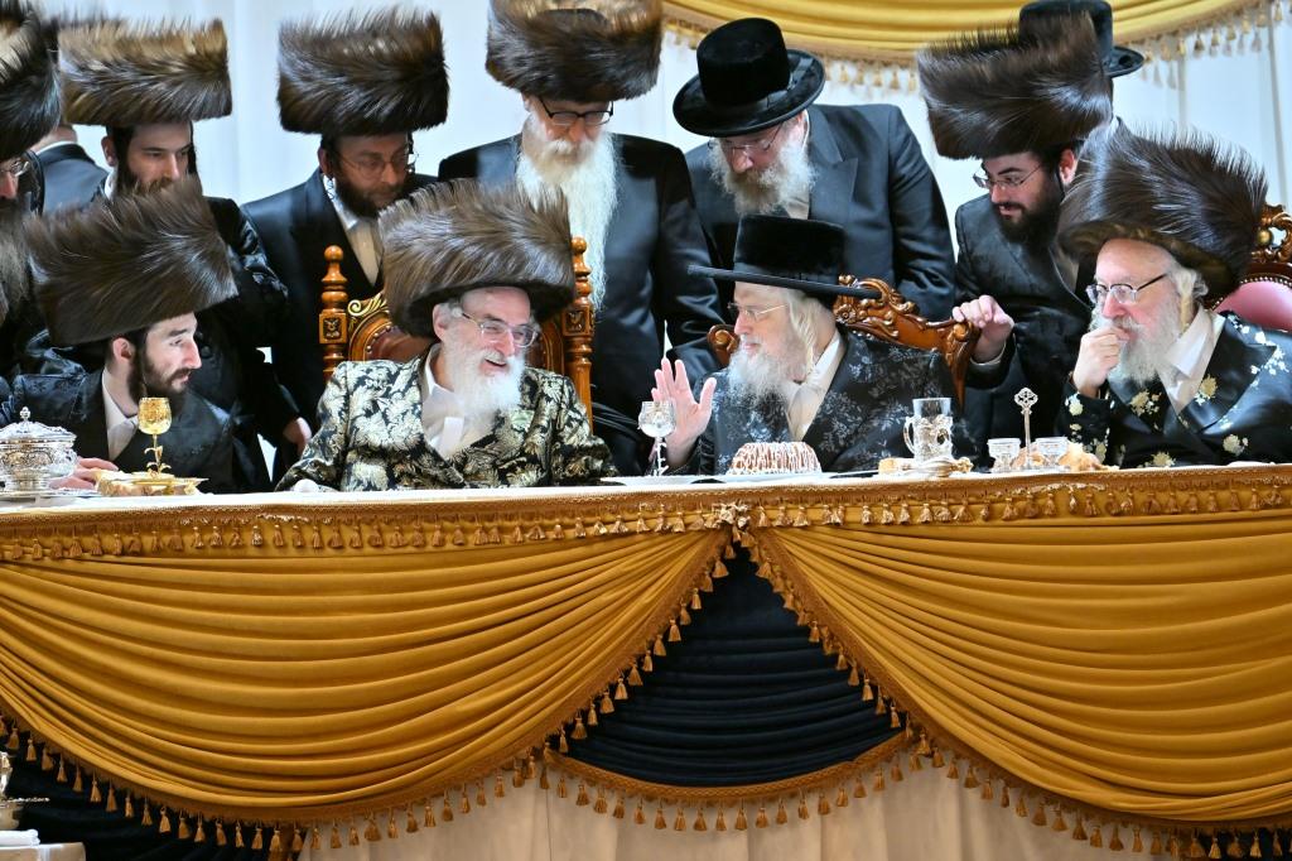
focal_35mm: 300
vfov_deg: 4.6
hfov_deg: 6.9
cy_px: 430
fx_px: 10763
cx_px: 646
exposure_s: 1/160
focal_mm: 200
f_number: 2.8
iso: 400
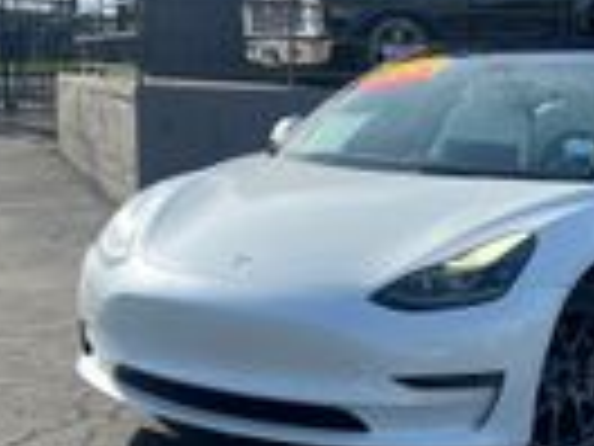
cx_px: 450
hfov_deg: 27.0
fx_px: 1218
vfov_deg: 20.7
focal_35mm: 71
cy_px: 248
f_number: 1.5
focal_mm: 5.7
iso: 50
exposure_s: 1/3077
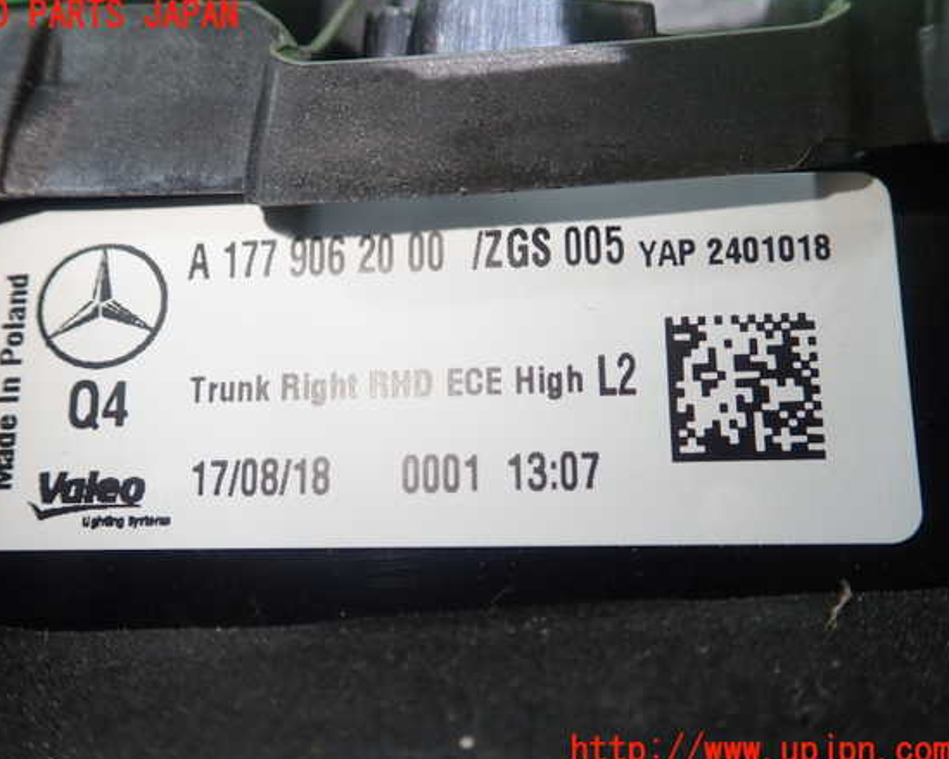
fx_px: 899
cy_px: 384
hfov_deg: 55.6
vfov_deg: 45.8
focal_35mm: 32
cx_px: 443
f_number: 2.3
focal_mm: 5.5
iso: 125
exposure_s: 1/125
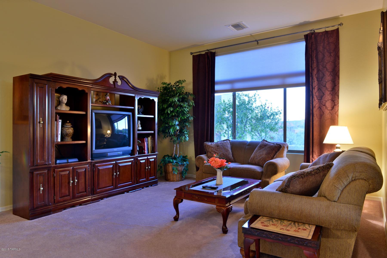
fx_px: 258
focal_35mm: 24
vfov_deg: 53.2
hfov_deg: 73.7
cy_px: 129
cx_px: 194
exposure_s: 1.3
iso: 400
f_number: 13
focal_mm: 24
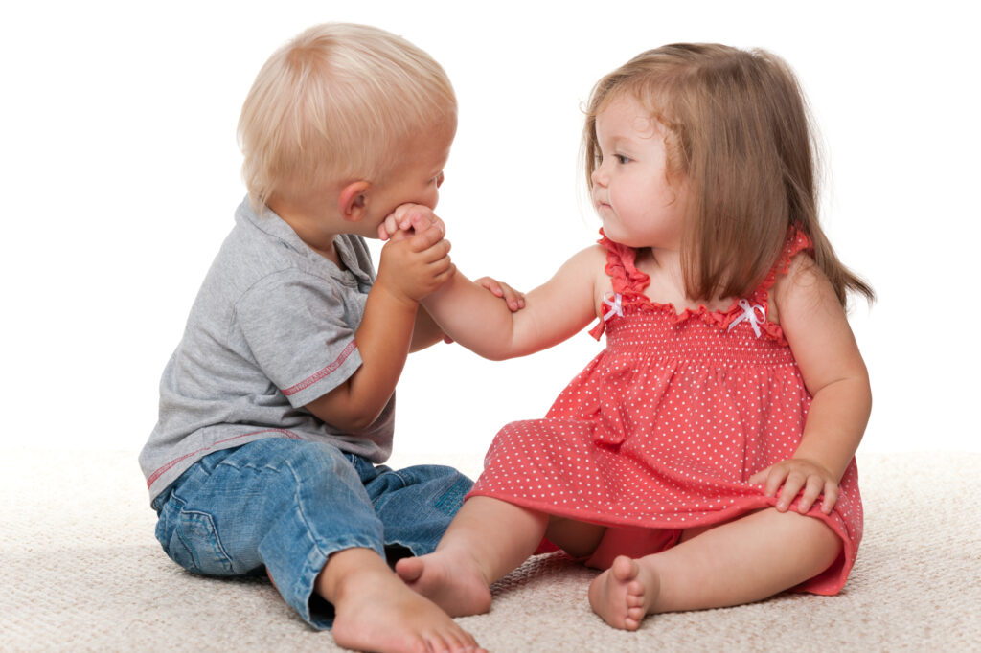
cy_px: 326
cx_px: 490
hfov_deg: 23.9
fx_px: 2315
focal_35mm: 85
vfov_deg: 16.1
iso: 100
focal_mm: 85
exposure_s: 1/200
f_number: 7.1
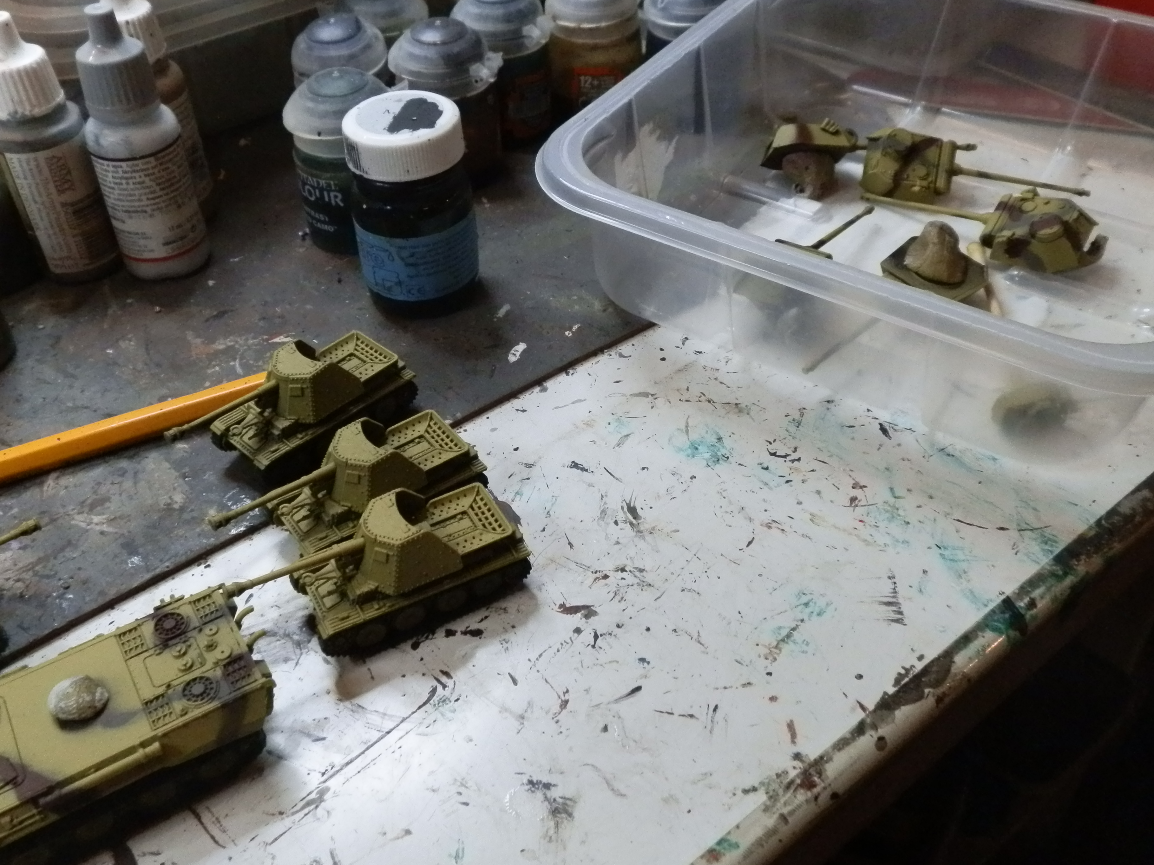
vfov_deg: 42.8
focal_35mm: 33
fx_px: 1100
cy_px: 365
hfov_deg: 55.3
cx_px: 543
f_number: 3.1
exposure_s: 1/160
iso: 400
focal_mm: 5
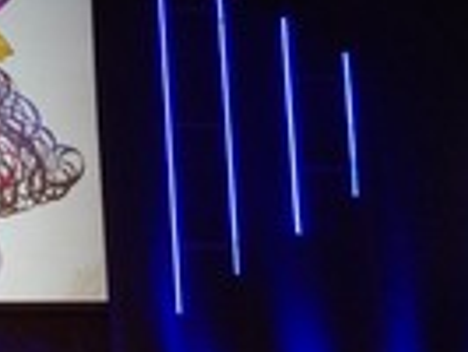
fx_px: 1881
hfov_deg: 13.4
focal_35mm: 139
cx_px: -232
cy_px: 114
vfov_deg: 10.7
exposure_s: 1/60
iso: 3200
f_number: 7.1
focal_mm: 32
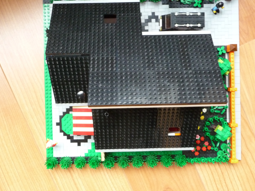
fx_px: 273
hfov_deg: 50.1
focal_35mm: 37
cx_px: 119
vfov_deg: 38.6
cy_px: 83
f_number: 3.5
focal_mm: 5.3
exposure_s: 1/8
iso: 400
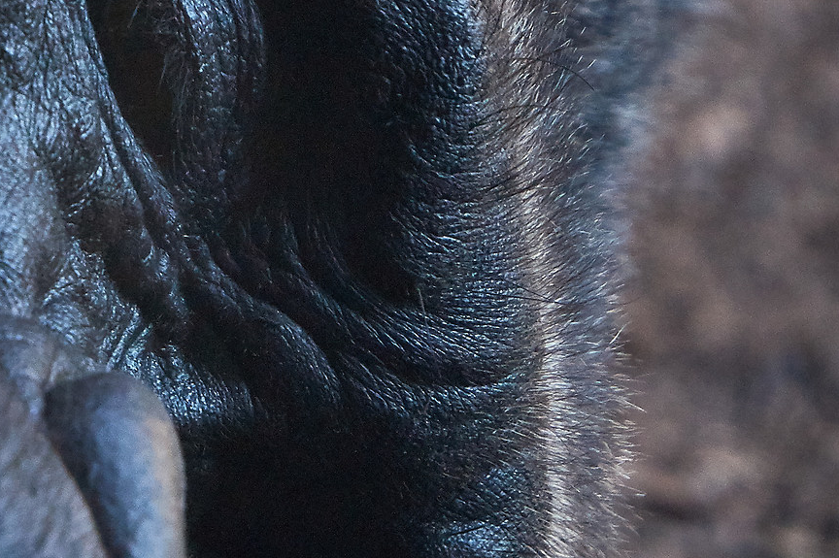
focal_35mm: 875
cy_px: 67
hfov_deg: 2.4
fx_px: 20380
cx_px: 344
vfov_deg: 1.6
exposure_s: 1/200
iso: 400
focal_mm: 210
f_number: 6.3
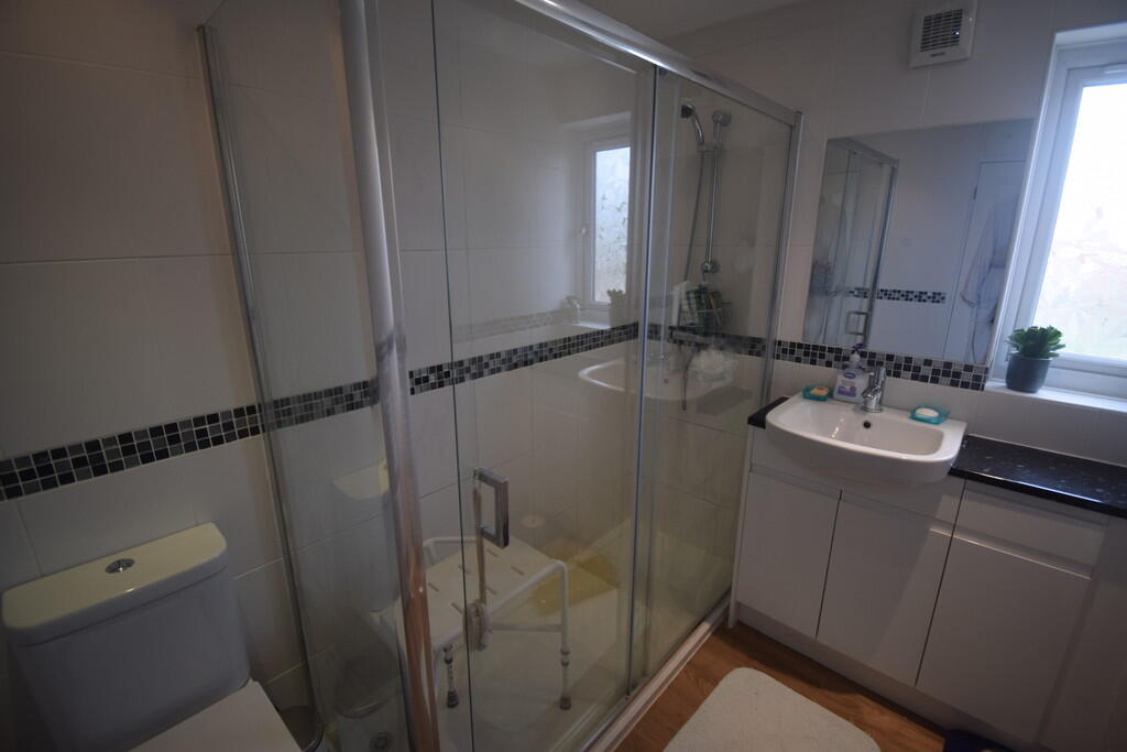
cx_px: 564
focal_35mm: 15
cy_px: 376
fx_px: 470
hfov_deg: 100.4
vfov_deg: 77.3
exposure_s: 1/60
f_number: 4.5
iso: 400
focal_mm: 10
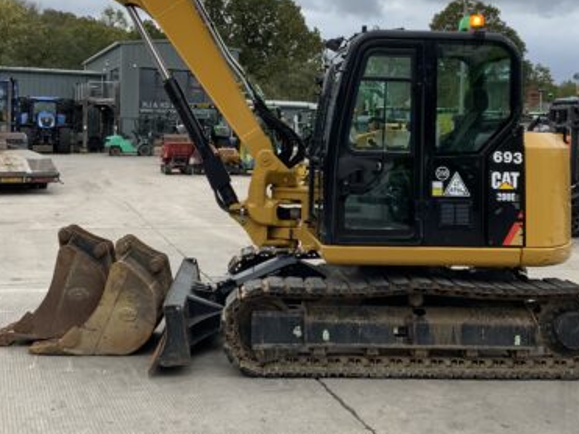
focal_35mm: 50
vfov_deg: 28.7
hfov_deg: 38.2
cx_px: 289
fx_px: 836
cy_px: 108
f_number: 1.8
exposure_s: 1/1377
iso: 16
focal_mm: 3
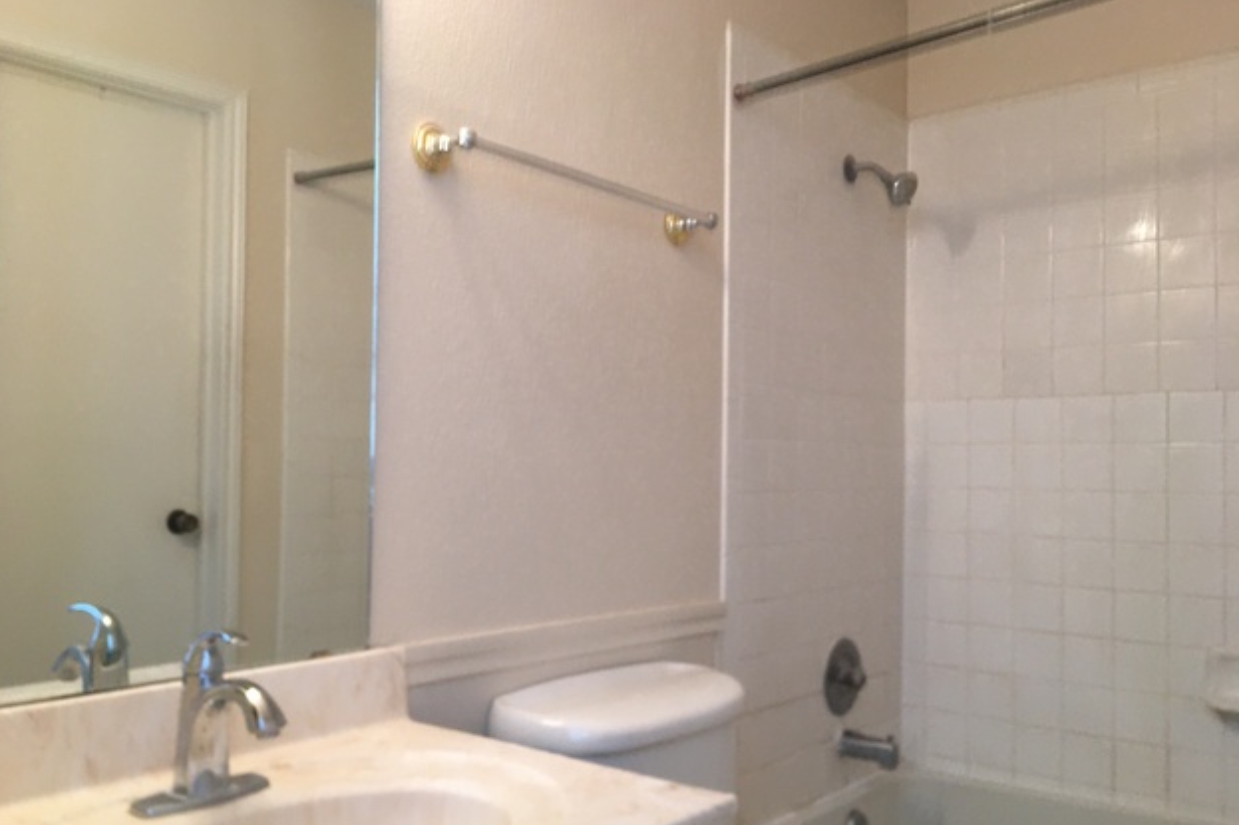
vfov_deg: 42.3
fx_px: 1067
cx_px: 617
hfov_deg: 60.3
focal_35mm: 31
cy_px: 455
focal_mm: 4.15
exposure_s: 1/15
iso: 40
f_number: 2.2
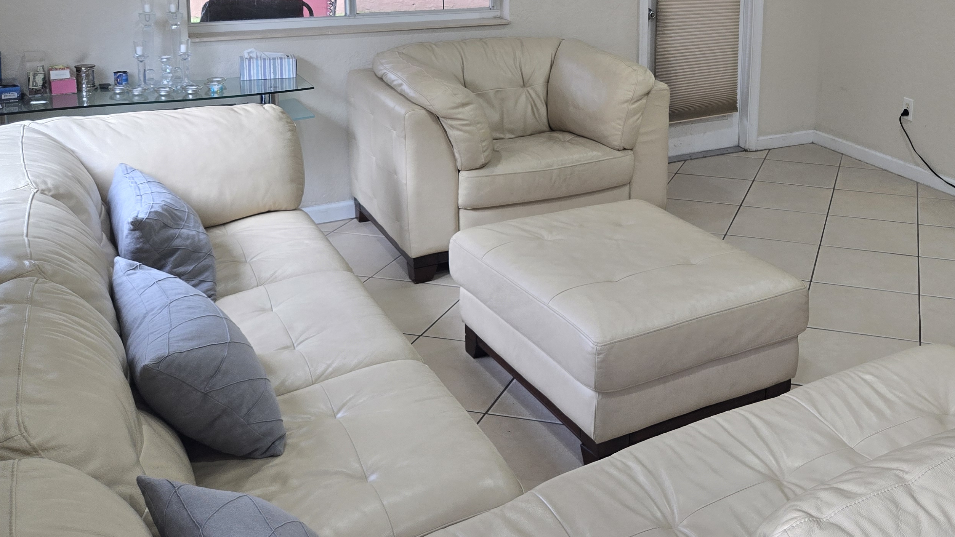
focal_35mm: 40
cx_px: 709
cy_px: 51
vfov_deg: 28.5
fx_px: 1013
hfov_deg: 48.6
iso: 100
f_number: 1.8
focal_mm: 5.4
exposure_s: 1/120
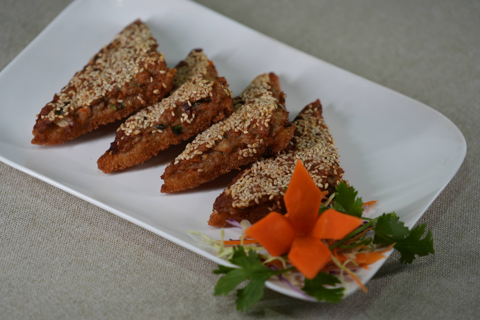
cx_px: 240
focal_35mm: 177
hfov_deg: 11.6
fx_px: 2360
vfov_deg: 7.8
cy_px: 160
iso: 640
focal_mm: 177
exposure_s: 1/200
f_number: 4
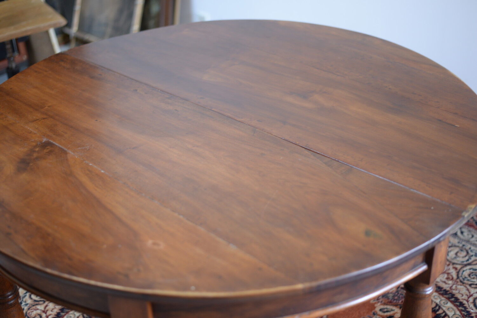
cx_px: 238
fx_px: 662
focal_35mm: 50
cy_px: 159
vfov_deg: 27.0
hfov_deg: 39.6
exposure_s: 1/15
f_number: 2
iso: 400
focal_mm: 50
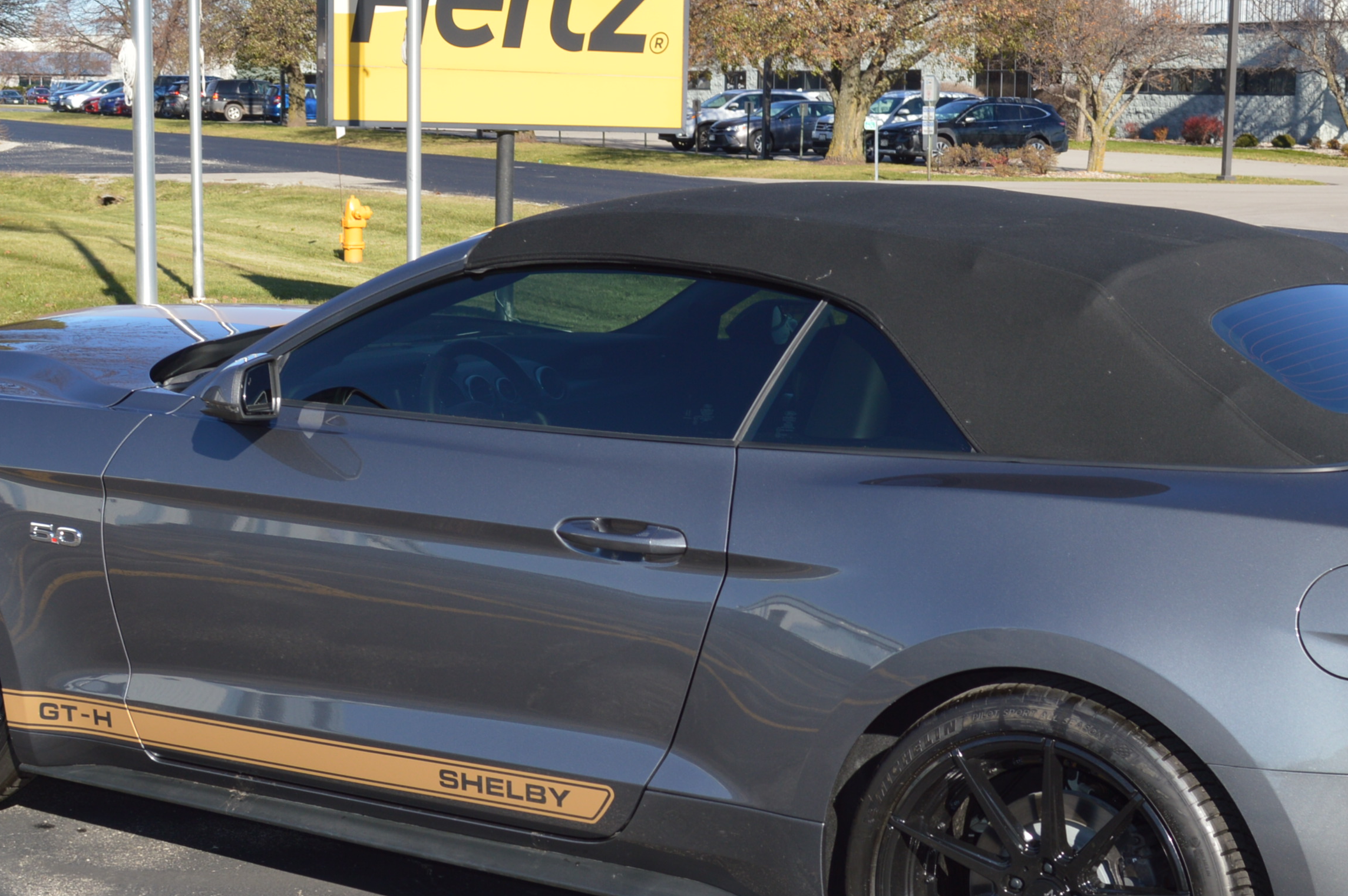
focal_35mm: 71
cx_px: 777
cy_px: 570
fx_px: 2656
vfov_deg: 19.1
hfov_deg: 28.4
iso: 100
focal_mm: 24
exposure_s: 1/200
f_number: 8
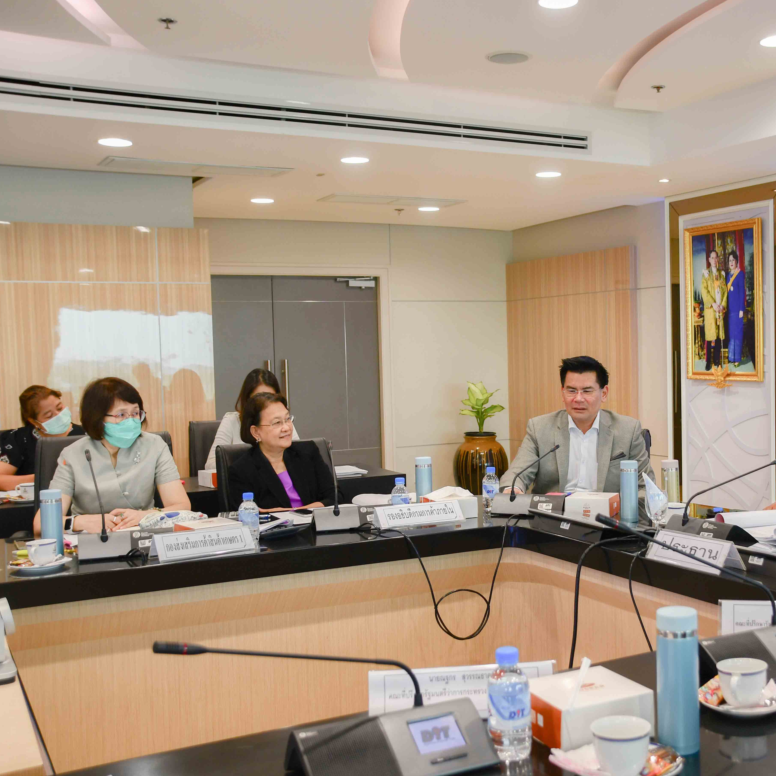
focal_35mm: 43
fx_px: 1091
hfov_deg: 38.6
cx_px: 530
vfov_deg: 39.2
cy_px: 393
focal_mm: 22
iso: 280
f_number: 4
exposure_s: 1/60
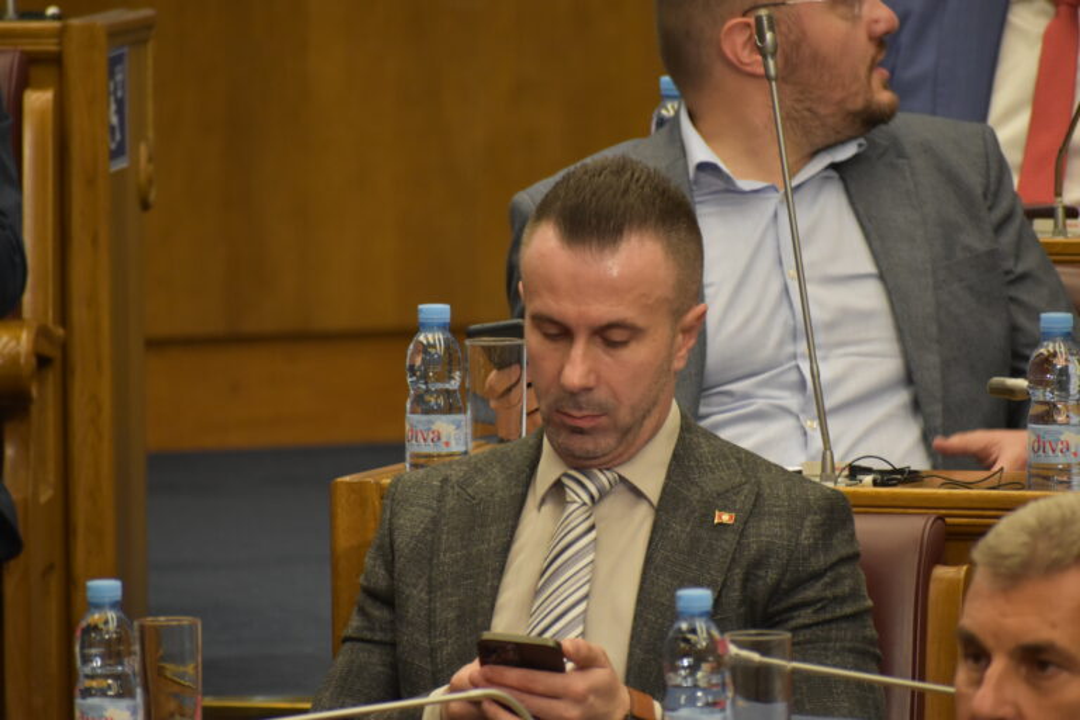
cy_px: 360
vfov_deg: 3.5
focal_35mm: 390
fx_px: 11699
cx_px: 540
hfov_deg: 5.3
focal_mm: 260
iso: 1600
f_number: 6
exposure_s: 1/125
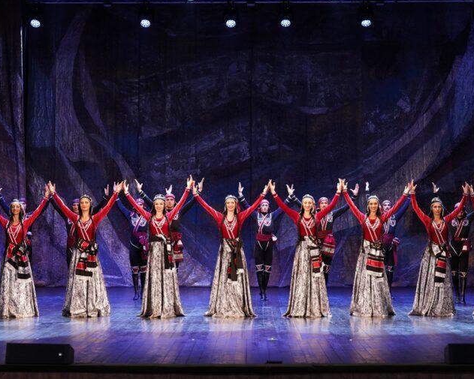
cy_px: 190
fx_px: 1122
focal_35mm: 80
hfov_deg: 23.8
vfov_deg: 19.2
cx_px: 260
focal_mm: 70
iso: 1000
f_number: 3.2
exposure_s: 1/200
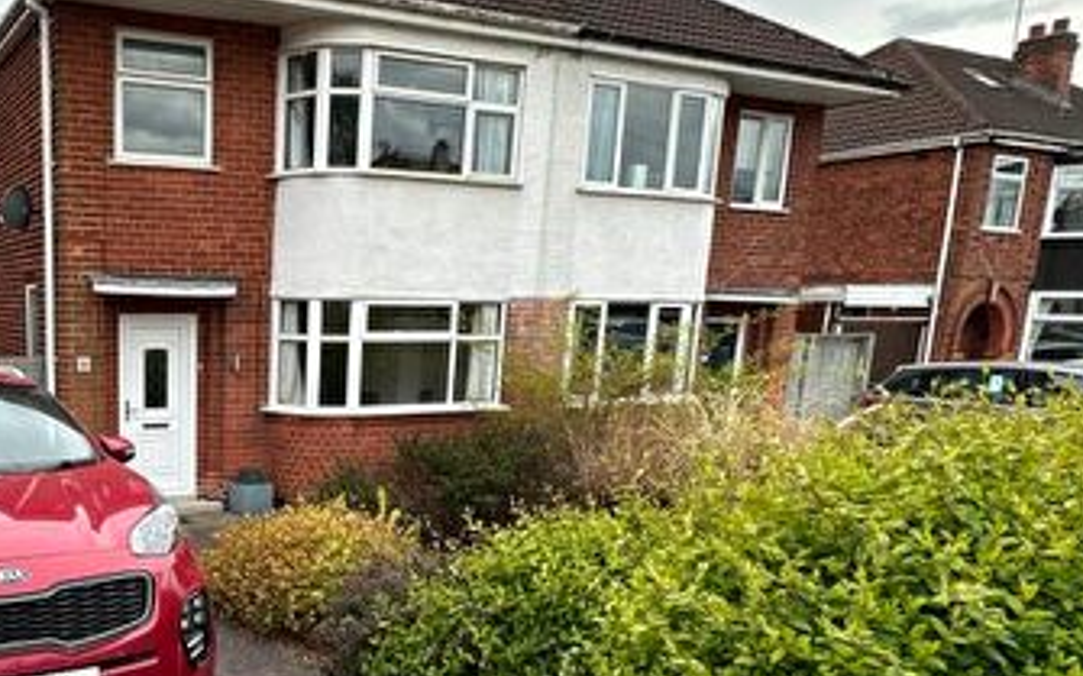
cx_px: 181
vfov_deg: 39.8
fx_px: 915
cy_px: 477
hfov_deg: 55.8
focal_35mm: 31
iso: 40
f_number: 2.2
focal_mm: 2.22
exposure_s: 1/443
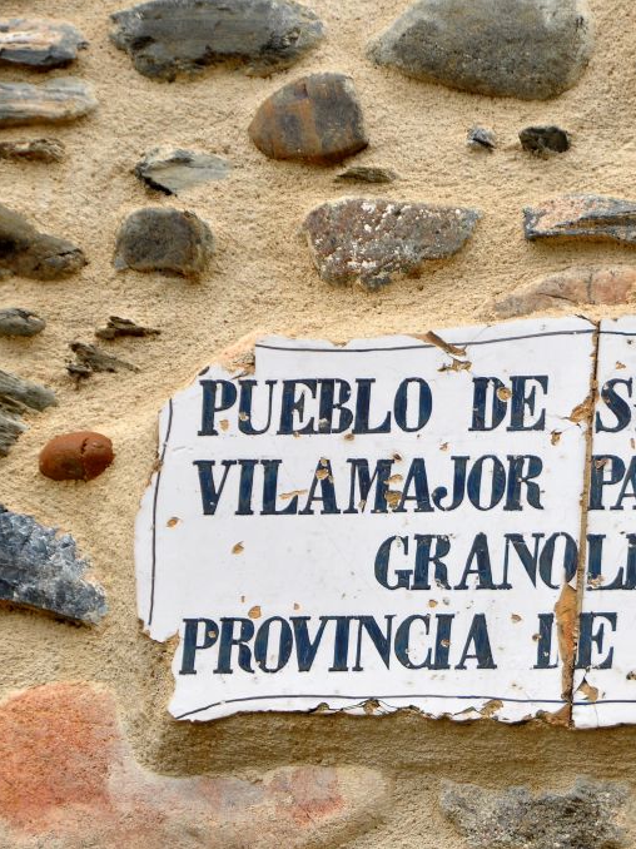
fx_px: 7200
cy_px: 424
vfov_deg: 6.7
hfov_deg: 5.1
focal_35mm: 294
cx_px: 516
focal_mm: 135
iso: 500
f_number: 5.6
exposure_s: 1/250
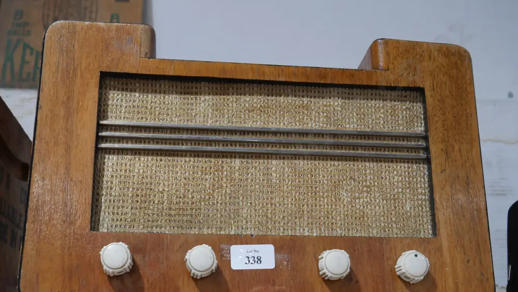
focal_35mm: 49
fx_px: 673
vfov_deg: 24.4
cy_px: 185
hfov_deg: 42.1
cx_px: 257
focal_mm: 22
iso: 800
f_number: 4.7
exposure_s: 1/60
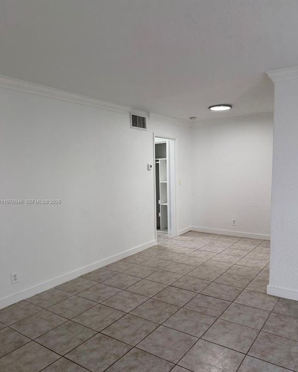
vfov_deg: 65.9
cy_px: 202
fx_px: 287
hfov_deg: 54.9
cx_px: 152
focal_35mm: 26
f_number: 1.78
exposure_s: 1/120
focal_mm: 6.76
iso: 100
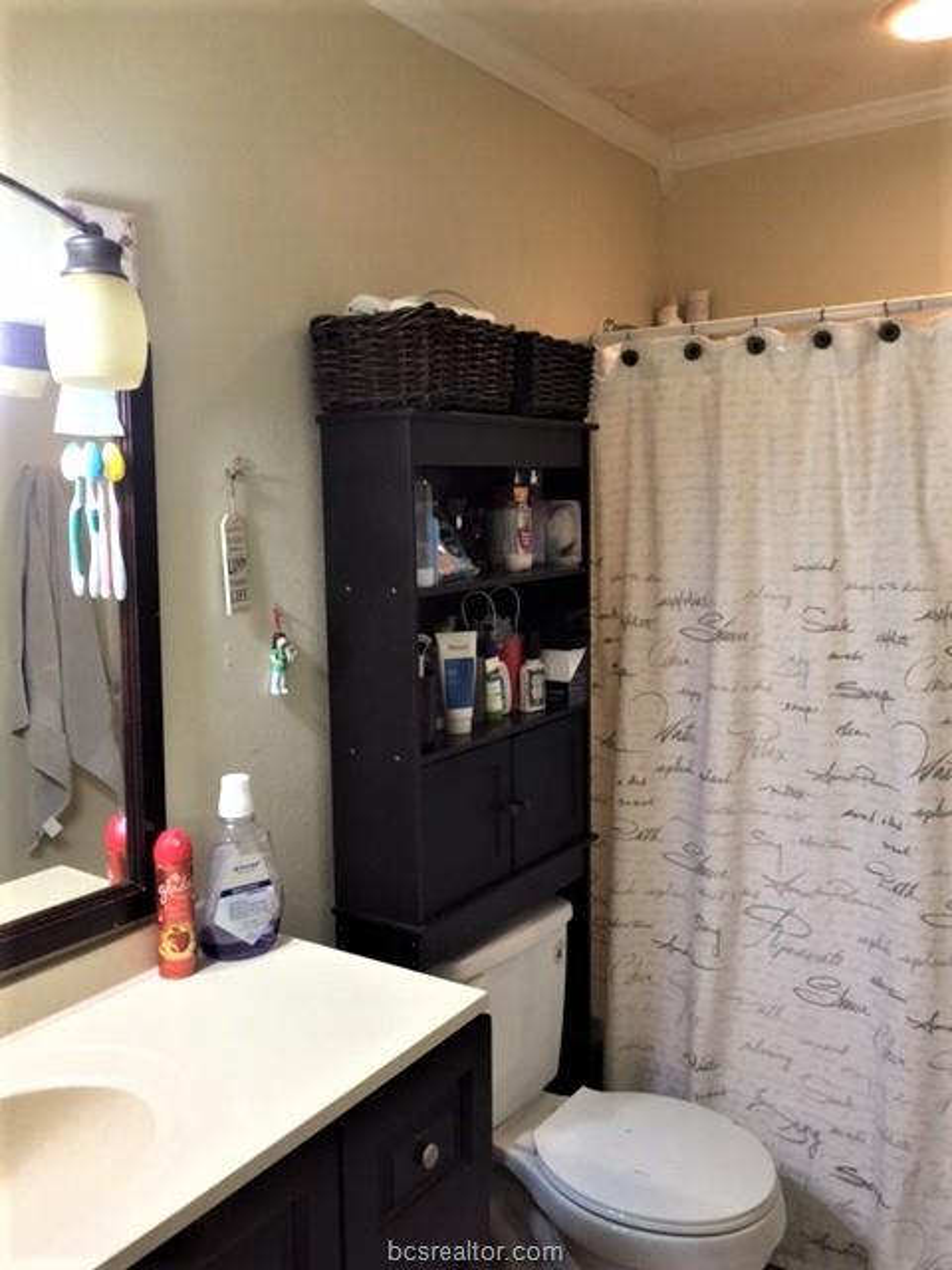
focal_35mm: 29
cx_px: 476
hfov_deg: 48.2
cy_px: 635
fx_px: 1063
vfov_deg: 61.7
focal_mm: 4.15
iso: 50
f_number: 2.2
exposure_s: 1/30
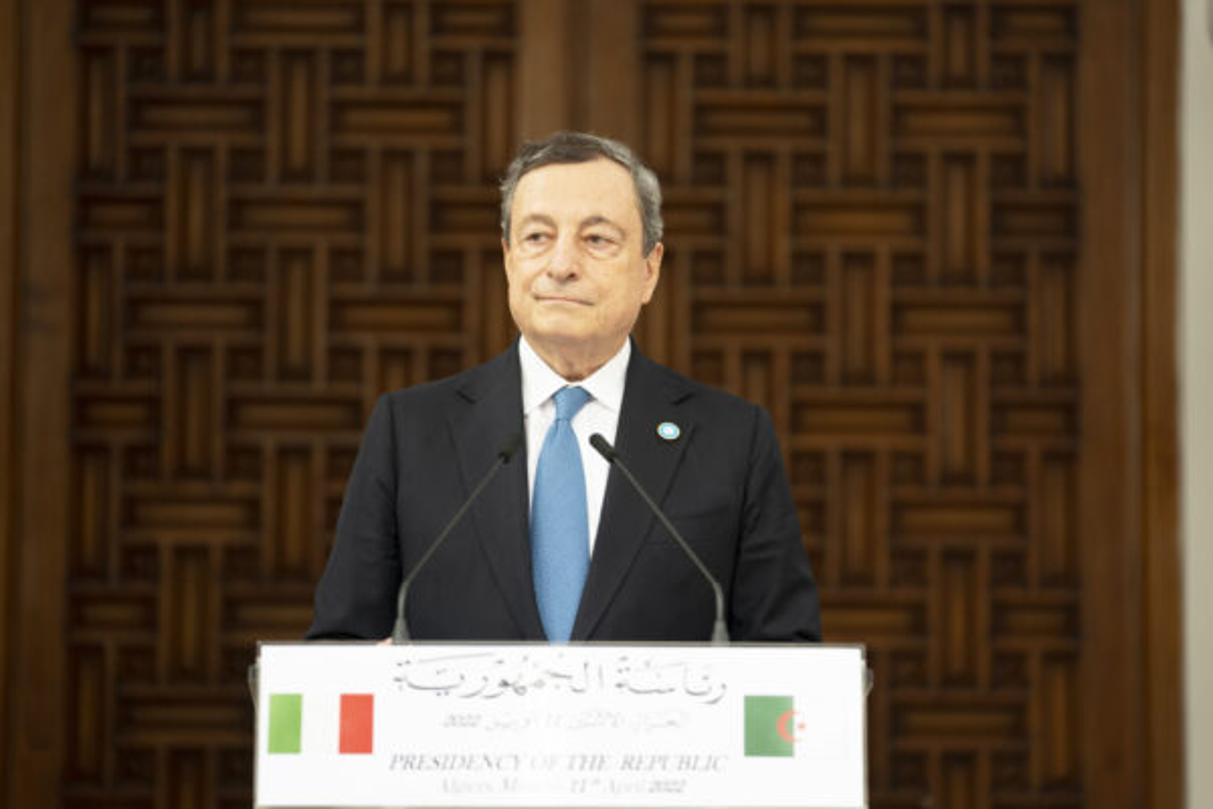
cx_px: 606
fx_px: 4953
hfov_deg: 14.0
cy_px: 404
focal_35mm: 147
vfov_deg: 9.3
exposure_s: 1/250
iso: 640
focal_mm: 147
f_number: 2.8
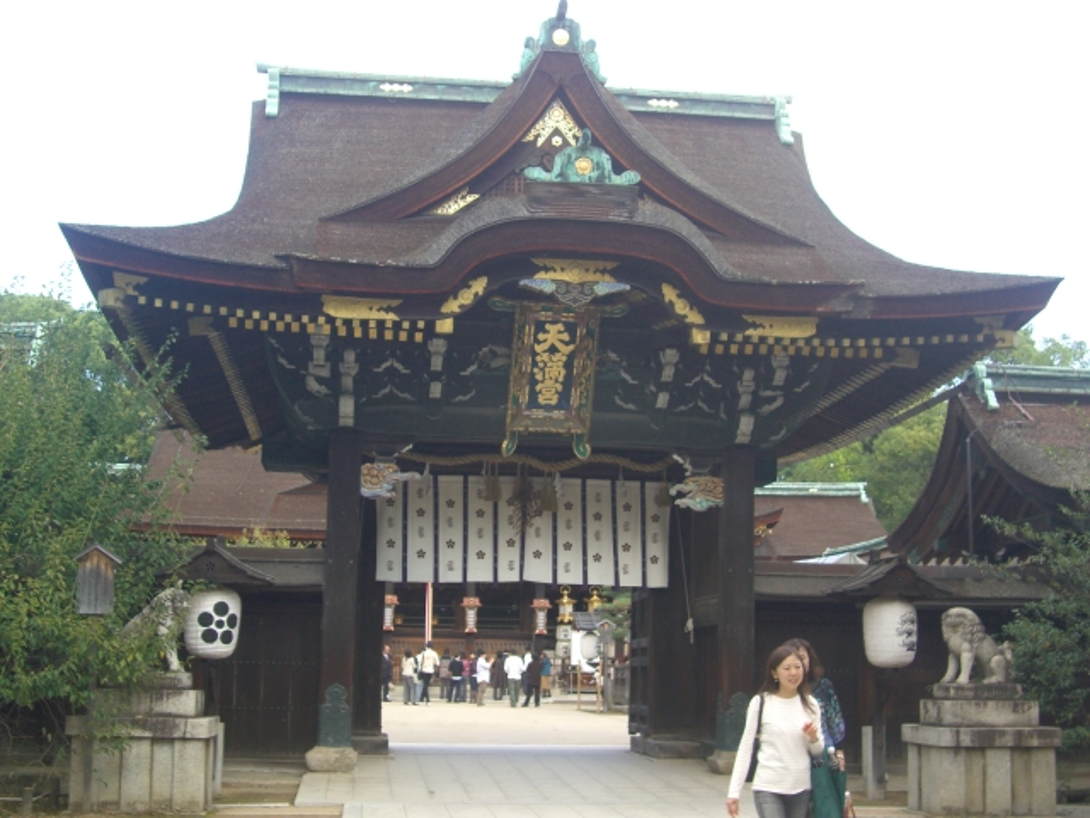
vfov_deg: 31.5
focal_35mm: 46
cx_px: 545
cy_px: 409
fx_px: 1448
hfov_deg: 41.2
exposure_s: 1/200
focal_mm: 9.6
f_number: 3.1
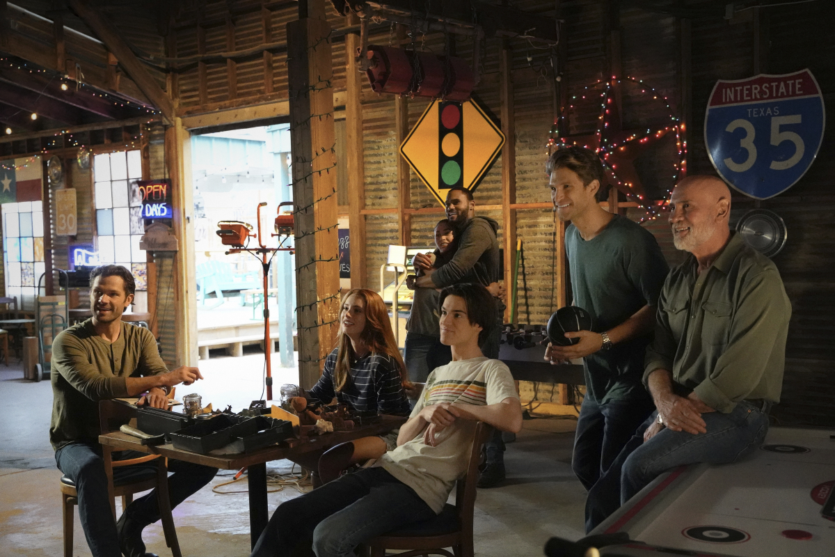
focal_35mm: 47
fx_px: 1090
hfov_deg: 41.9
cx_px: 418
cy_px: 278
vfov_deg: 28.6
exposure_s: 1/400
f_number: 4.5
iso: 16000
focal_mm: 47
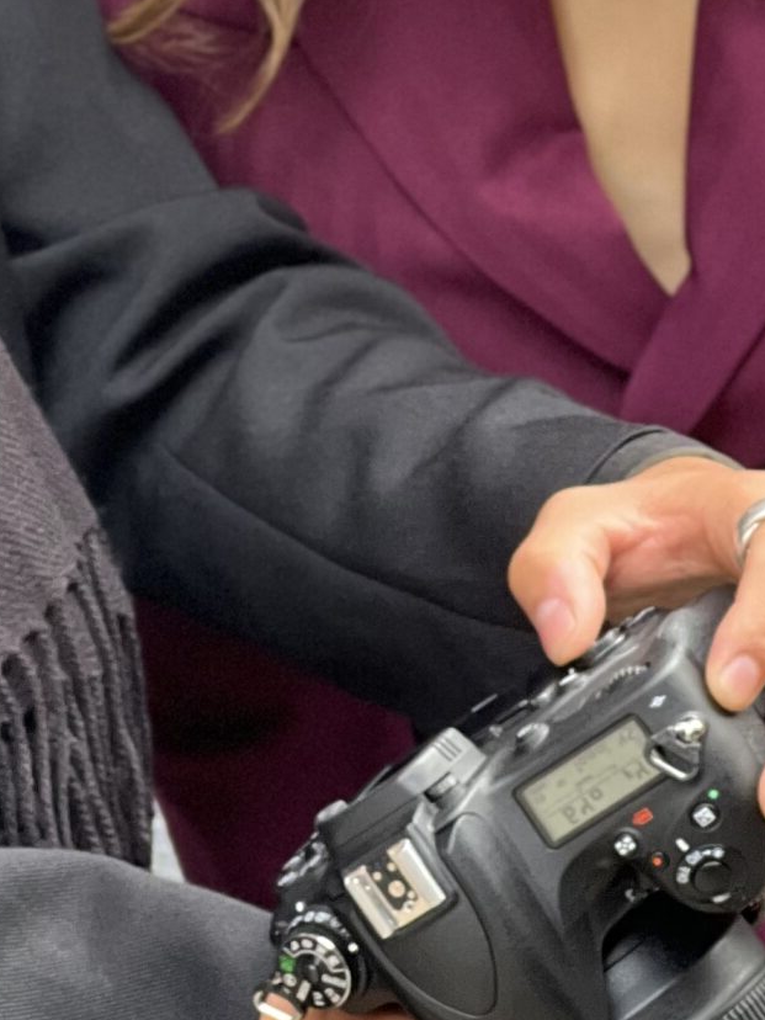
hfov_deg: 6.2
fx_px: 7013
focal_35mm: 238
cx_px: 22
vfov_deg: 8.3
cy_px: 74
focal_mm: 9
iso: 250
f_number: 2.8
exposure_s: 1/114
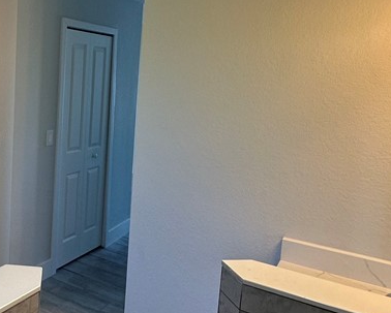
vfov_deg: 40.0
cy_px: 122
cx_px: 40
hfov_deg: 44.7
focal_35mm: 37
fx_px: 428
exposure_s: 1/120
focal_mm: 2.22
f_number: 2.2
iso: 100
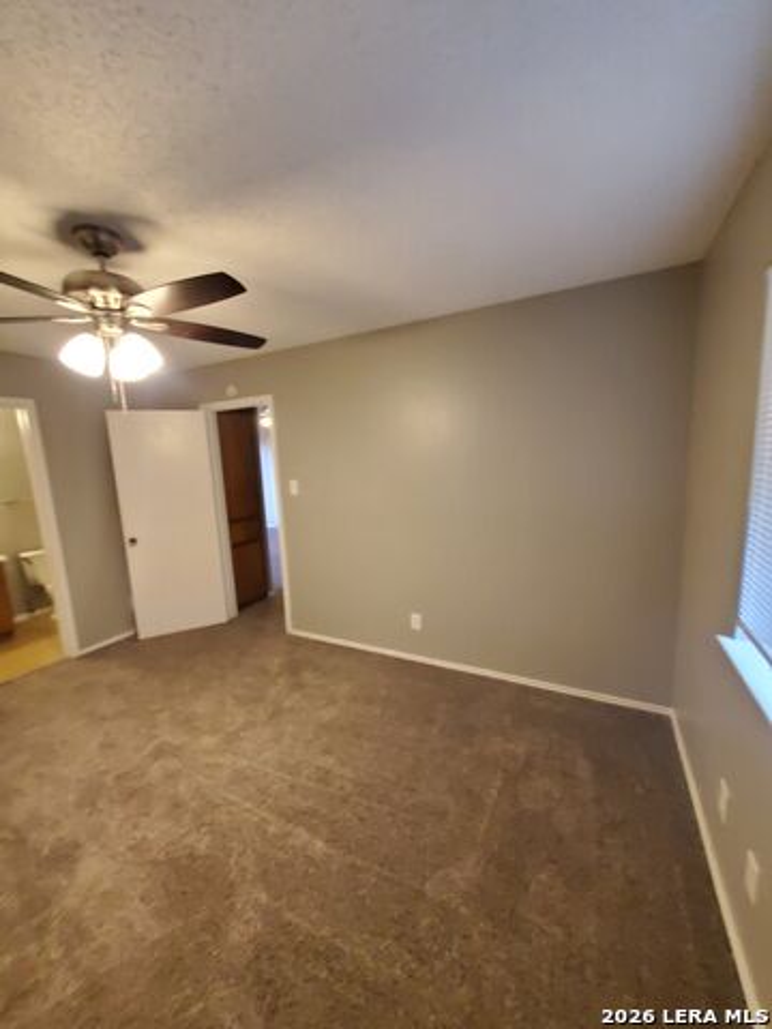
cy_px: 514
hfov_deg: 89.9
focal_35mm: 13
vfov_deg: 106.2
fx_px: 387
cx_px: 386
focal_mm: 1.8
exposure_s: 1/29
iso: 500
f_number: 2.2
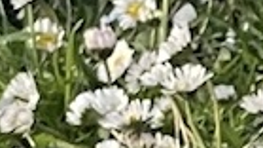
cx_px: 737
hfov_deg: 5.0
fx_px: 2885
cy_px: -522
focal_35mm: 414
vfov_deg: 2.8
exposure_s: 1/484
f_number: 2
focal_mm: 6
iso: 25
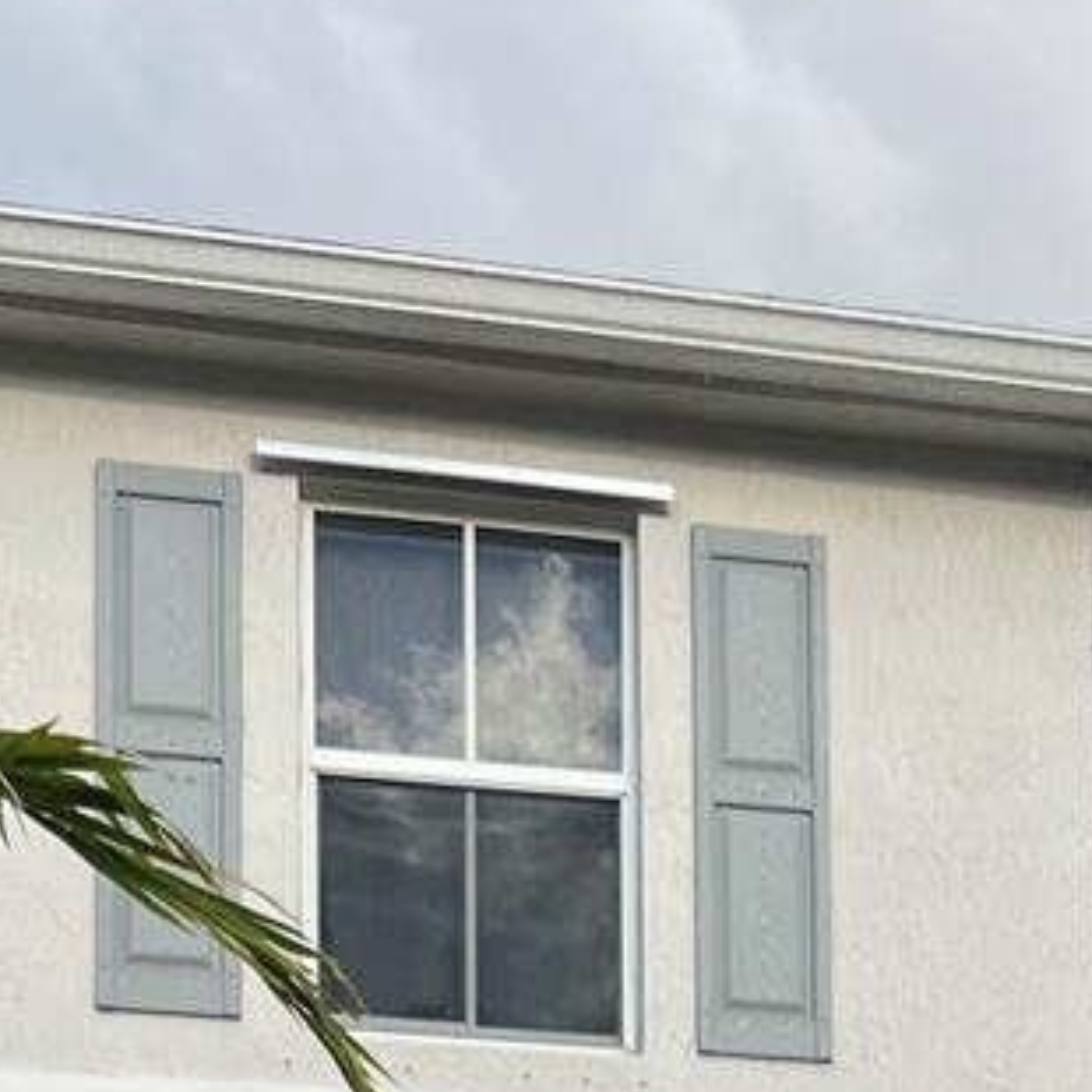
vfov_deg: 16.0
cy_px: 2064
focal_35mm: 89
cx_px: 1106
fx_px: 3176
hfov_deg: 18.9
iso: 50
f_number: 1.5
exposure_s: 1/1553
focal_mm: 5.7
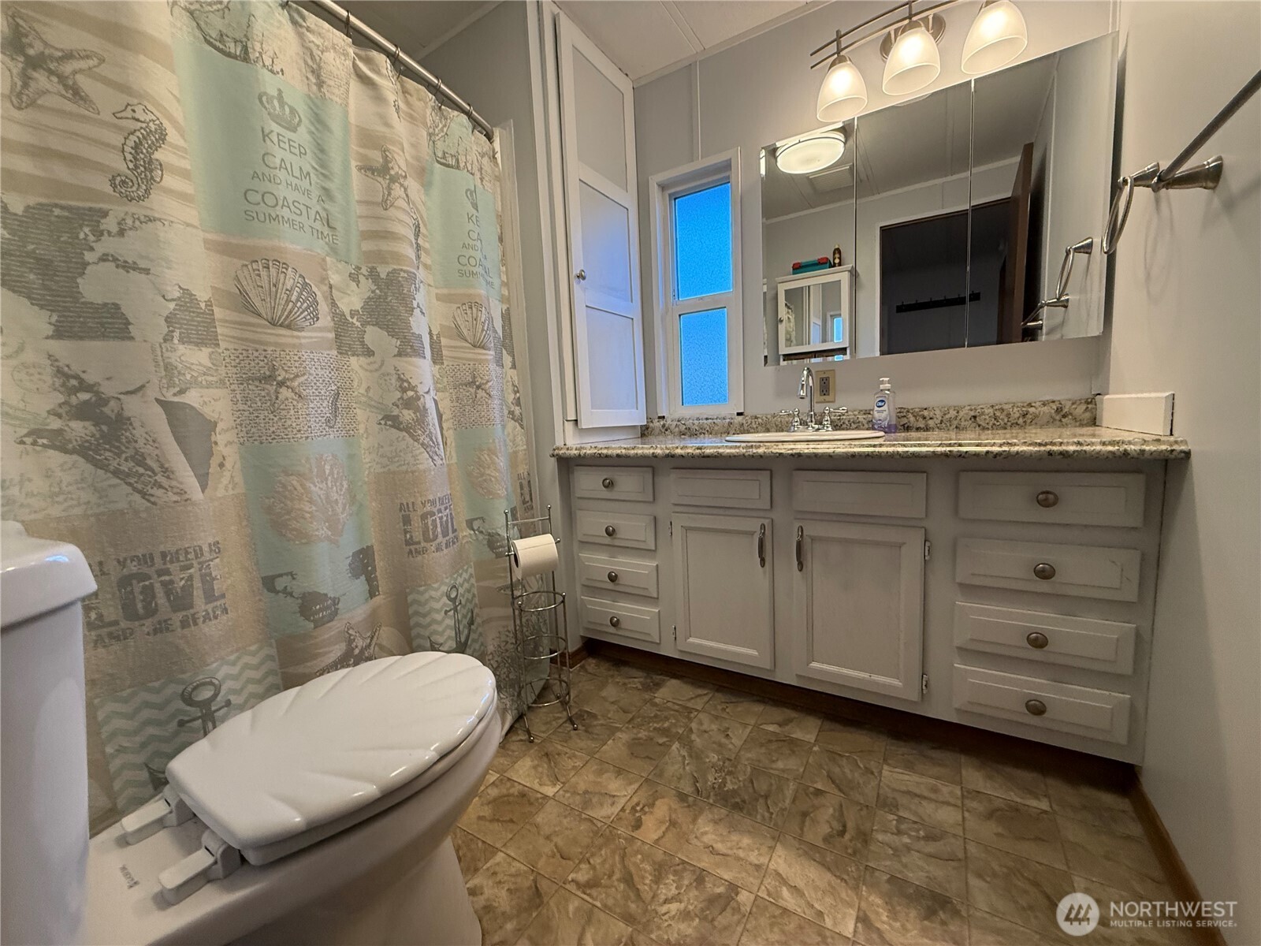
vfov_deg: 85.7
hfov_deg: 102.1
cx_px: 630
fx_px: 510
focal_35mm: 14
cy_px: 473
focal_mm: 2.22
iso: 200
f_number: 2.2
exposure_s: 1/120
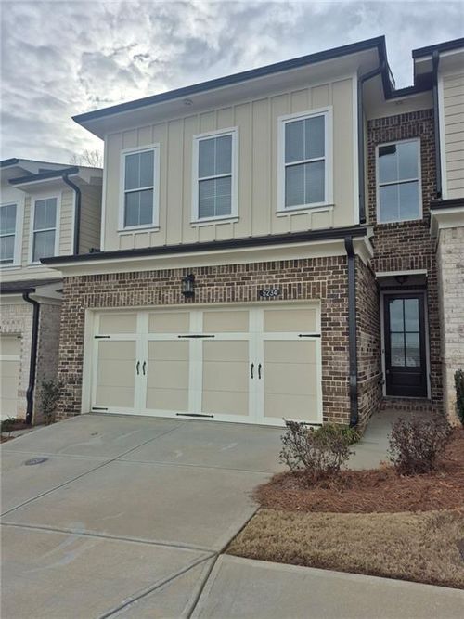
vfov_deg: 73.9
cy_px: 310
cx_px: 232
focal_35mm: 23
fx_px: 411
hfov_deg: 58.9
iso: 25
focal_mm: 5.4
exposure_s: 1/2696
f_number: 1.8
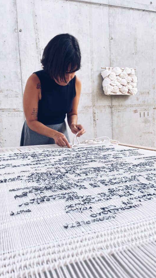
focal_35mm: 29
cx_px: 61
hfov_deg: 39.9
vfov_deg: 66.1
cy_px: 137
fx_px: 213
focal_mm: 4.2
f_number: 1.6
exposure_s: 1/100
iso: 50
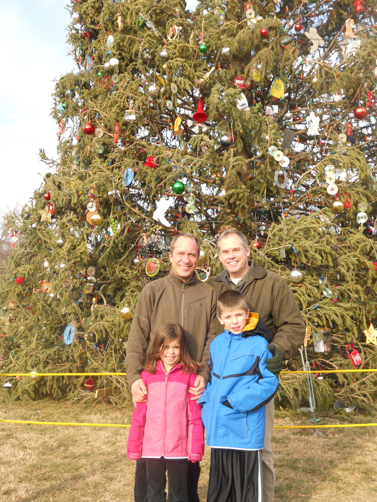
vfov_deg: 49.0
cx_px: 188
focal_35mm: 38
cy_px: 251
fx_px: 552
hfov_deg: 37.7
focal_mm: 6.9
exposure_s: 1/200
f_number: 3.9
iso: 80
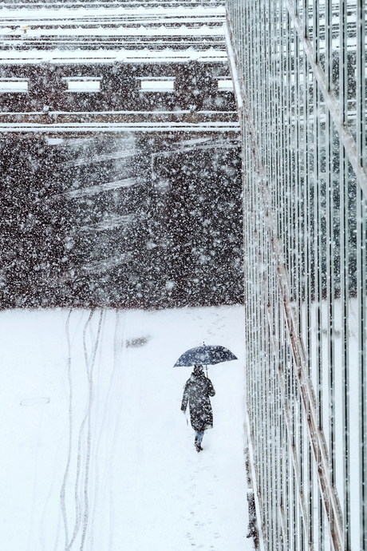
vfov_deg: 15.6
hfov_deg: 10.5
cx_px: 184
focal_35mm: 131
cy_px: 276
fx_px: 2003
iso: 1000
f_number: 4.5
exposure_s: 1/250
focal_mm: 87.1
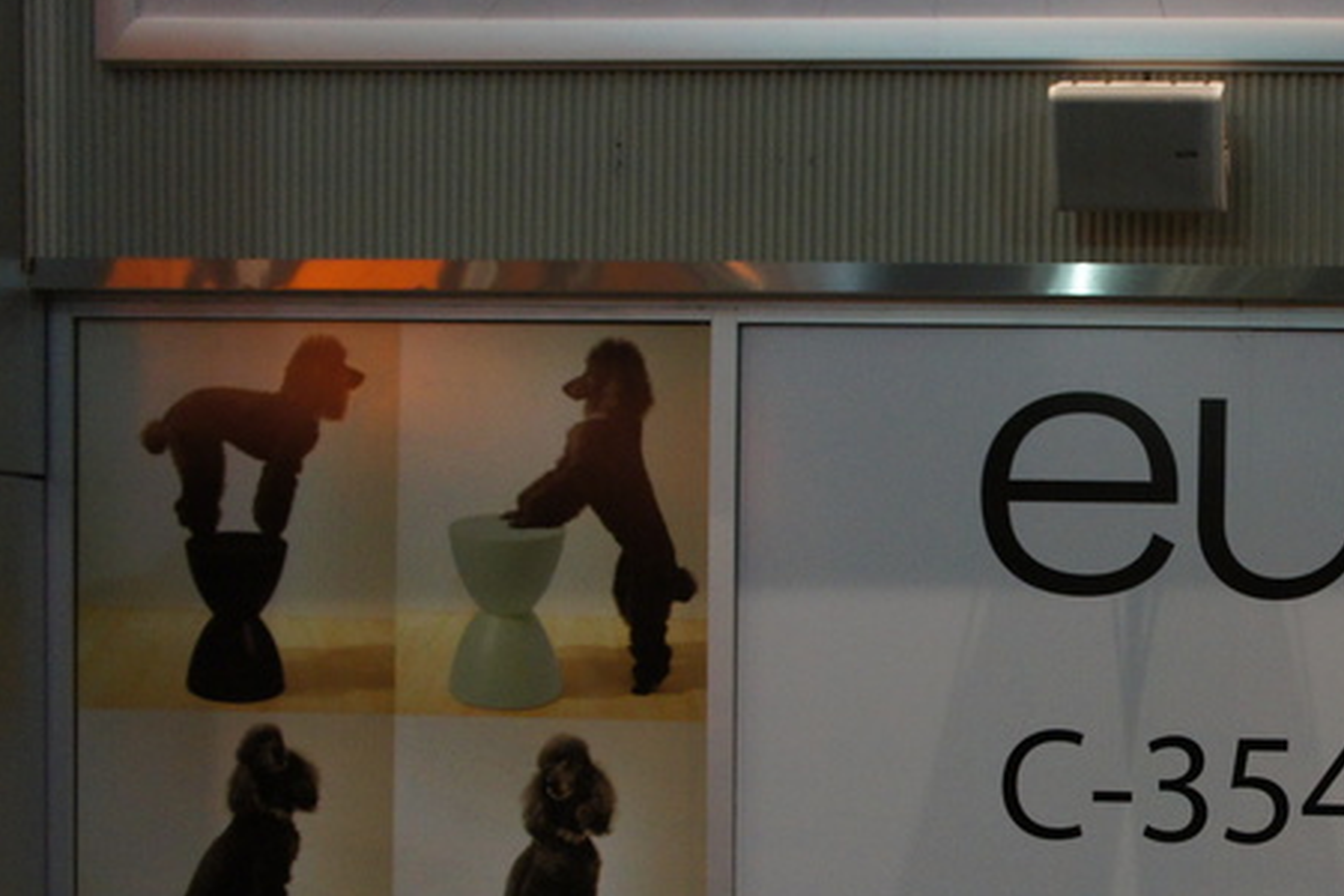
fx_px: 2352
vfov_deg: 21.3
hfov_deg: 29.8
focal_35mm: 63
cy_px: 703
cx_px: 1341
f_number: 4
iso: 1250
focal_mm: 21
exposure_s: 1/40
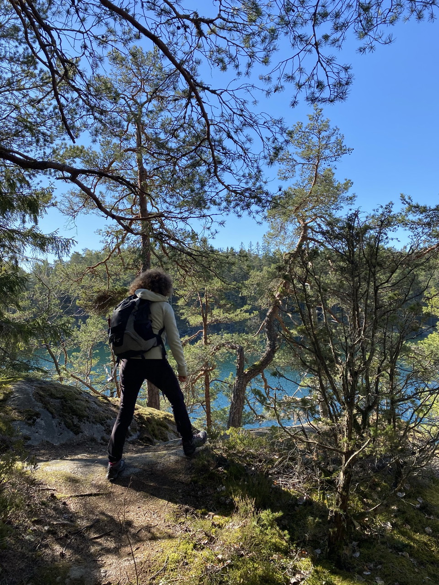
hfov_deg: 53.1
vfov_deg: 67.3
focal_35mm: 26
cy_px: 292
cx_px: 220
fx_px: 440
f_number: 1.8
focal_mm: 4.25
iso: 32
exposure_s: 1/1147
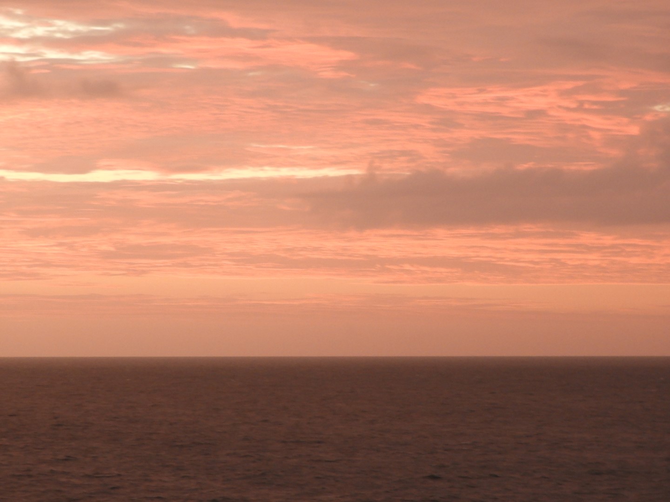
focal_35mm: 180
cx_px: 335
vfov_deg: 8.2
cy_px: 251
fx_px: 3484
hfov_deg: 11.0
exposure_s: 1/30
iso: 400
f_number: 5.3
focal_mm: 32.2
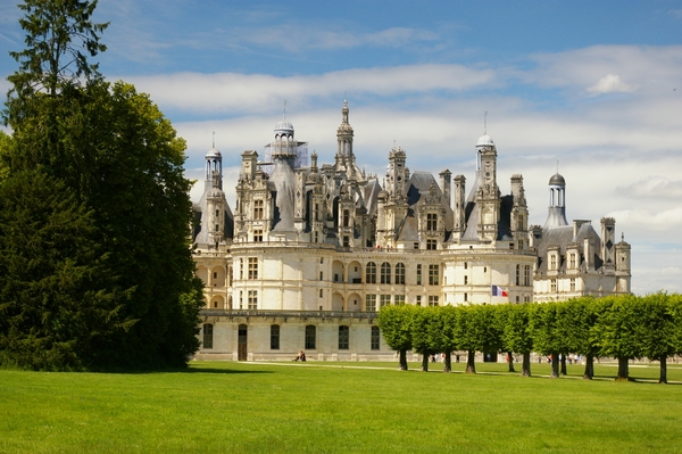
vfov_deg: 16.5
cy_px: 227
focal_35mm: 82
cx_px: 341
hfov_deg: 24.6
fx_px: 1562
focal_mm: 55
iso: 400
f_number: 9.5
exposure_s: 1/350
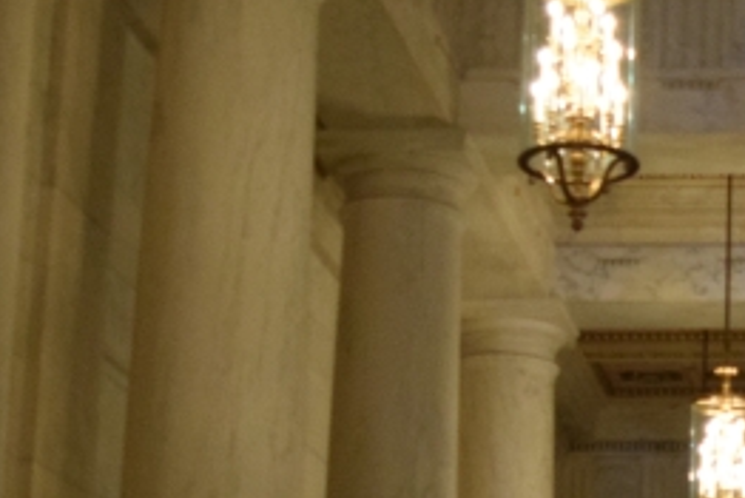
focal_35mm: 117
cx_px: 1078
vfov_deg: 11.6
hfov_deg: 16.2
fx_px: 2422
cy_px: 507
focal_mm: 20
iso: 2200
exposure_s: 1/60
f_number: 3.8
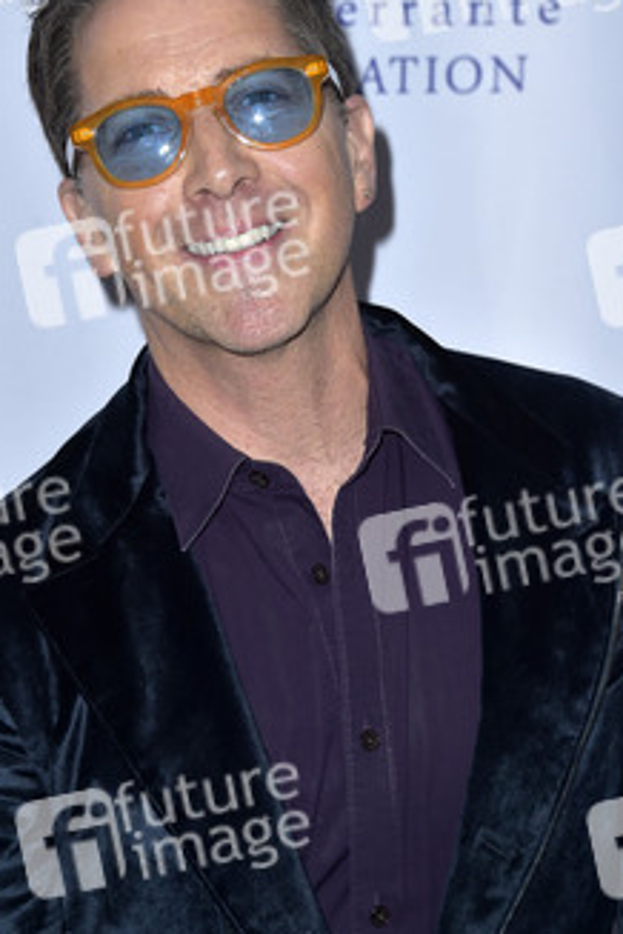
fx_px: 3556
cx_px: 247
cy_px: 403
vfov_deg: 15.0
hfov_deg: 10.0
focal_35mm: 137
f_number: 6.3
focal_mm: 112
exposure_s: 1/250
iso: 400
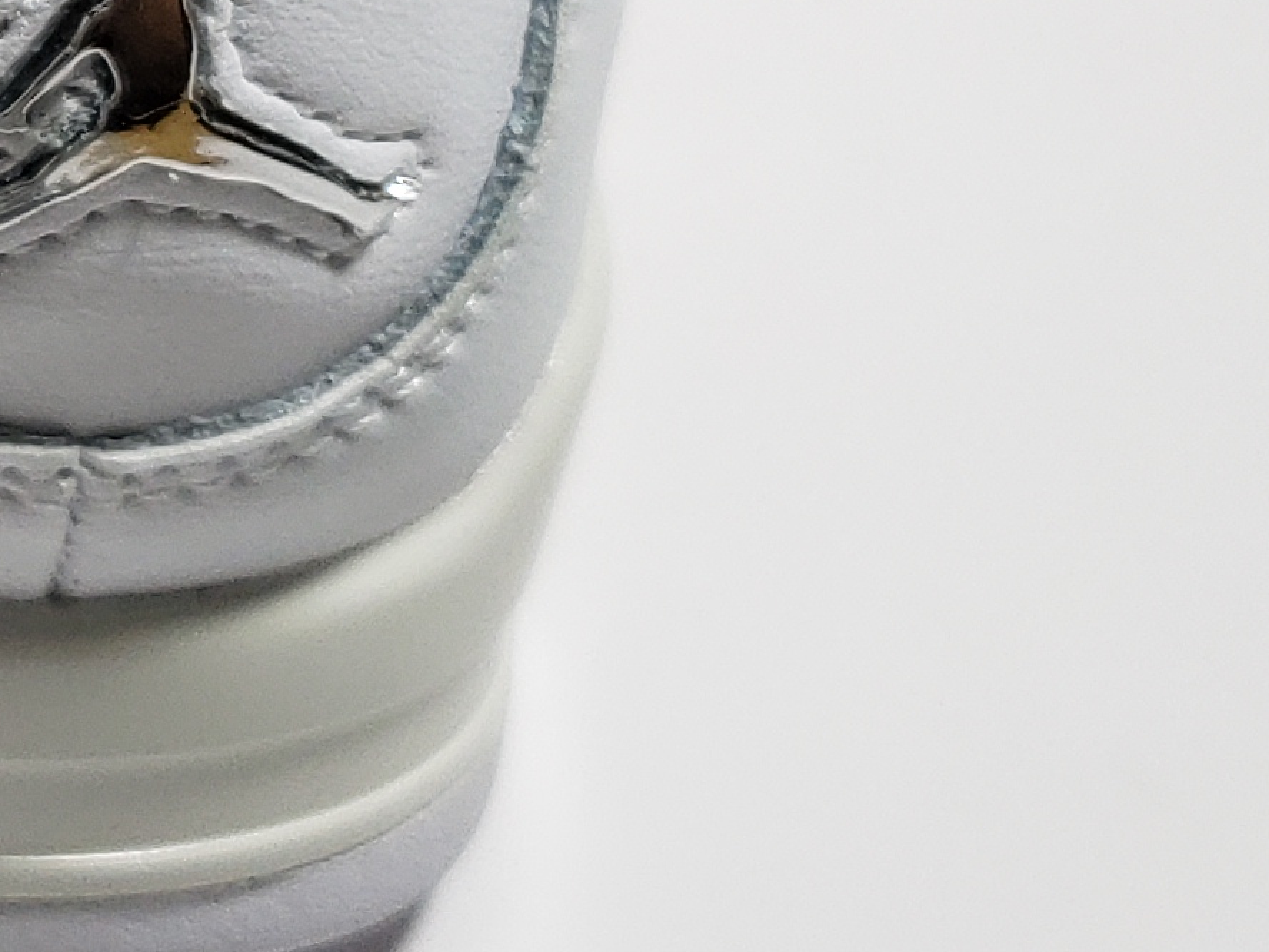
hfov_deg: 14.7
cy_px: -237
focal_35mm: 118
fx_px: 4326
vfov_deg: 12.2
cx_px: -983
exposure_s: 1/467
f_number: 1.5
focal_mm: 4.3
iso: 50
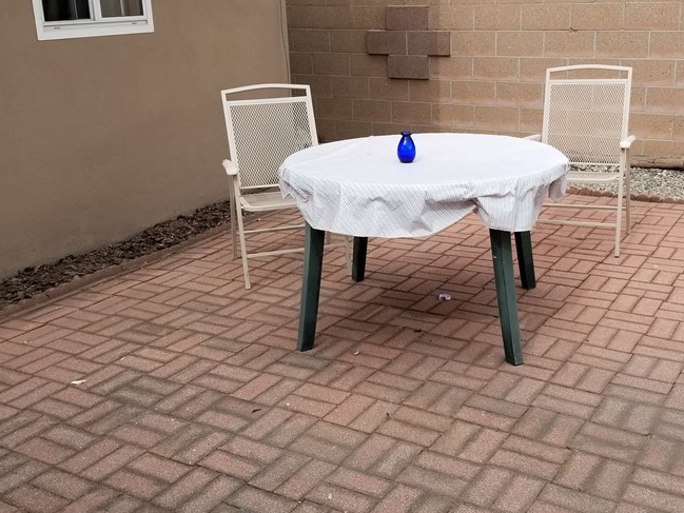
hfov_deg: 45.5
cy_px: 228
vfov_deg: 35.1
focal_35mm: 41
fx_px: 810
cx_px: 408
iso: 50
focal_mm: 4.25
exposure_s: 1/618
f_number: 1.7
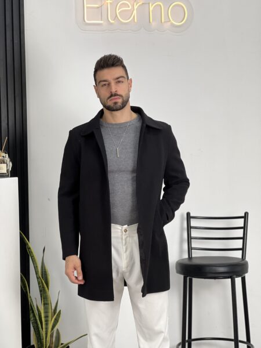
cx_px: 130
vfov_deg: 25.3
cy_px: 174
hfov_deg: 19.1
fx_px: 774
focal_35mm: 77
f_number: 2.8
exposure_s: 1/121
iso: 80
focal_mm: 9
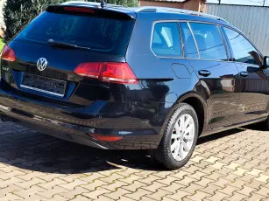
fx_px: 419
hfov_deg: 35.6
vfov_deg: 27.0
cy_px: 94
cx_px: 140
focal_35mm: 54
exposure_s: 1/568
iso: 50
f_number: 1.65
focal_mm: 6.14
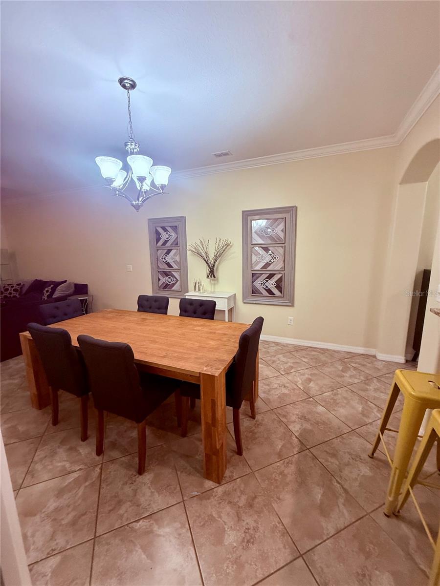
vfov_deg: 102.1
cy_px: 293
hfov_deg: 85.7
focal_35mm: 14
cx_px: 220
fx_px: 237
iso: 320
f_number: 2.2
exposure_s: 1/60
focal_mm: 2.22
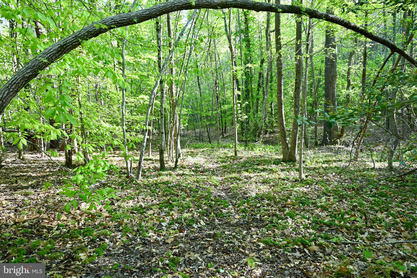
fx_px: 278
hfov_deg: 73.7
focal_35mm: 24
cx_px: 208
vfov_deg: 53.2
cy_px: 139
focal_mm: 24
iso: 640
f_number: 8
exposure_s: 1/50
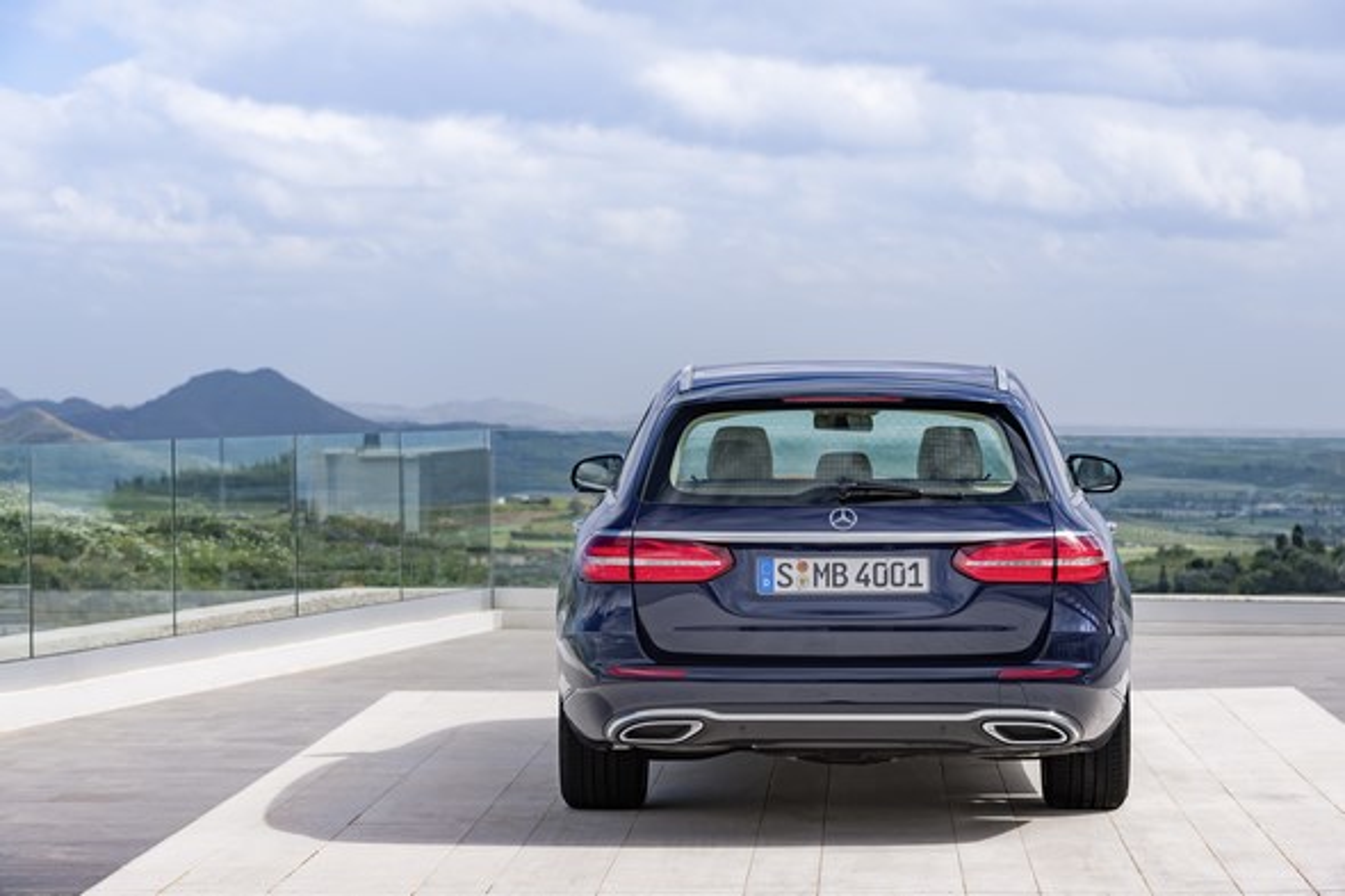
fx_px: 4108
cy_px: 448
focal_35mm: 110
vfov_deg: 12.4
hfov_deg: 18.6
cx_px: 672
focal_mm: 110
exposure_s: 1/80
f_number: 8
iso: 100
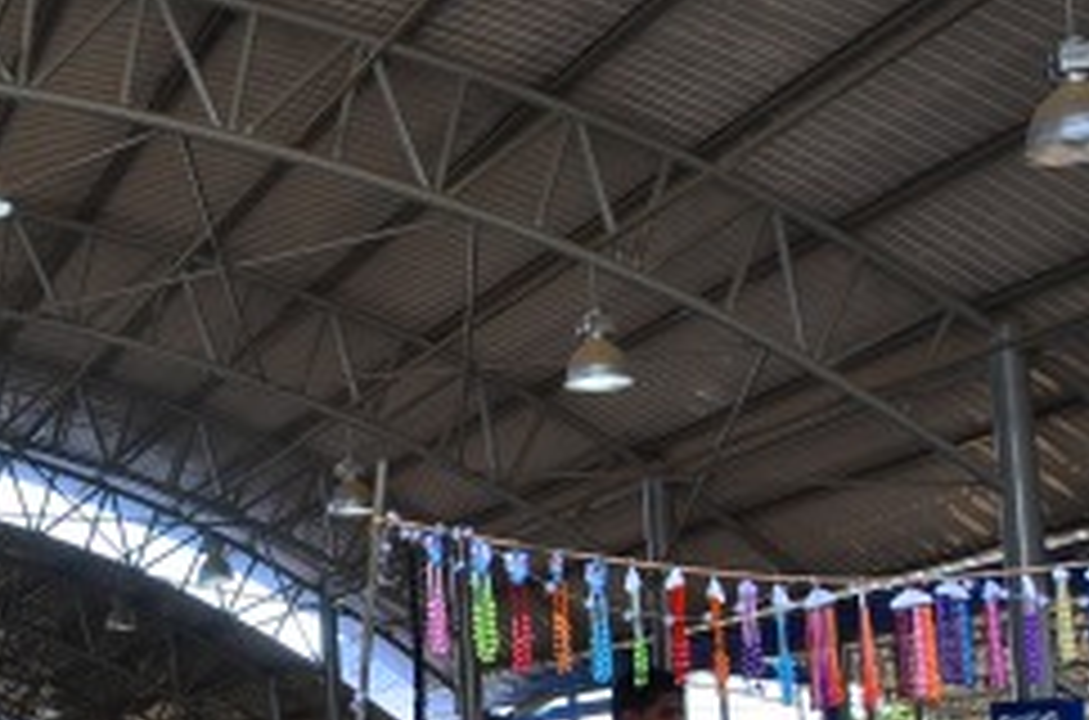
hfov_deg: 26.5
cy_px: 641
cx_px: -252
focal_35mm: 67
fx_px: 2021
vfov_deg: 19.8
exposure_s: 1/200
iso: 200
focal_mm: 18
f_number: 7.1
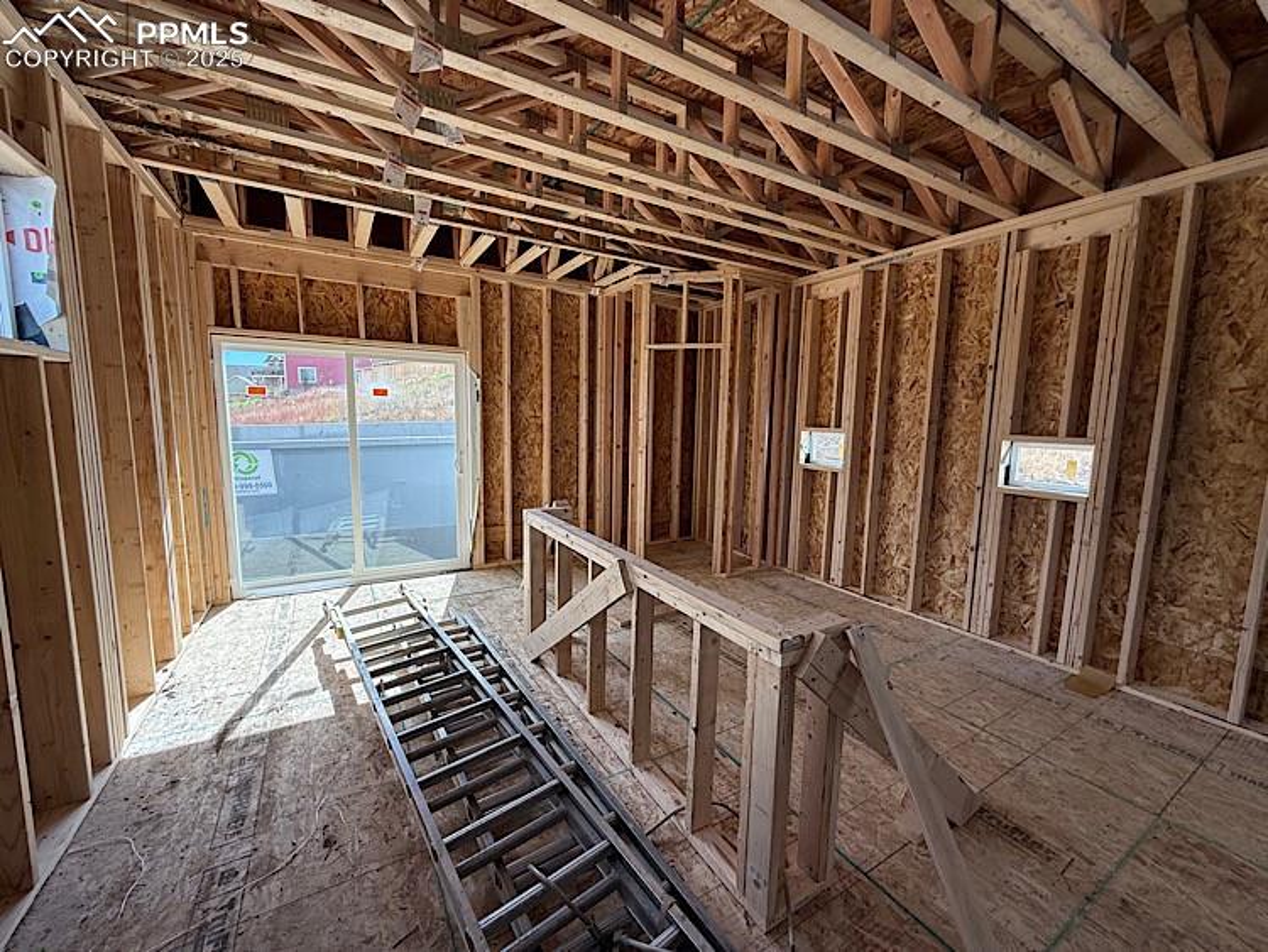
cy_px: 476
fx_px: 513
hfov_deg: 102.0
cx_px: 634
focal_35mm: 14
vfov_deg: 85.7
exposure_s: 1/183
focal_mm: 2.22
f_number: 2.2
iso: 64
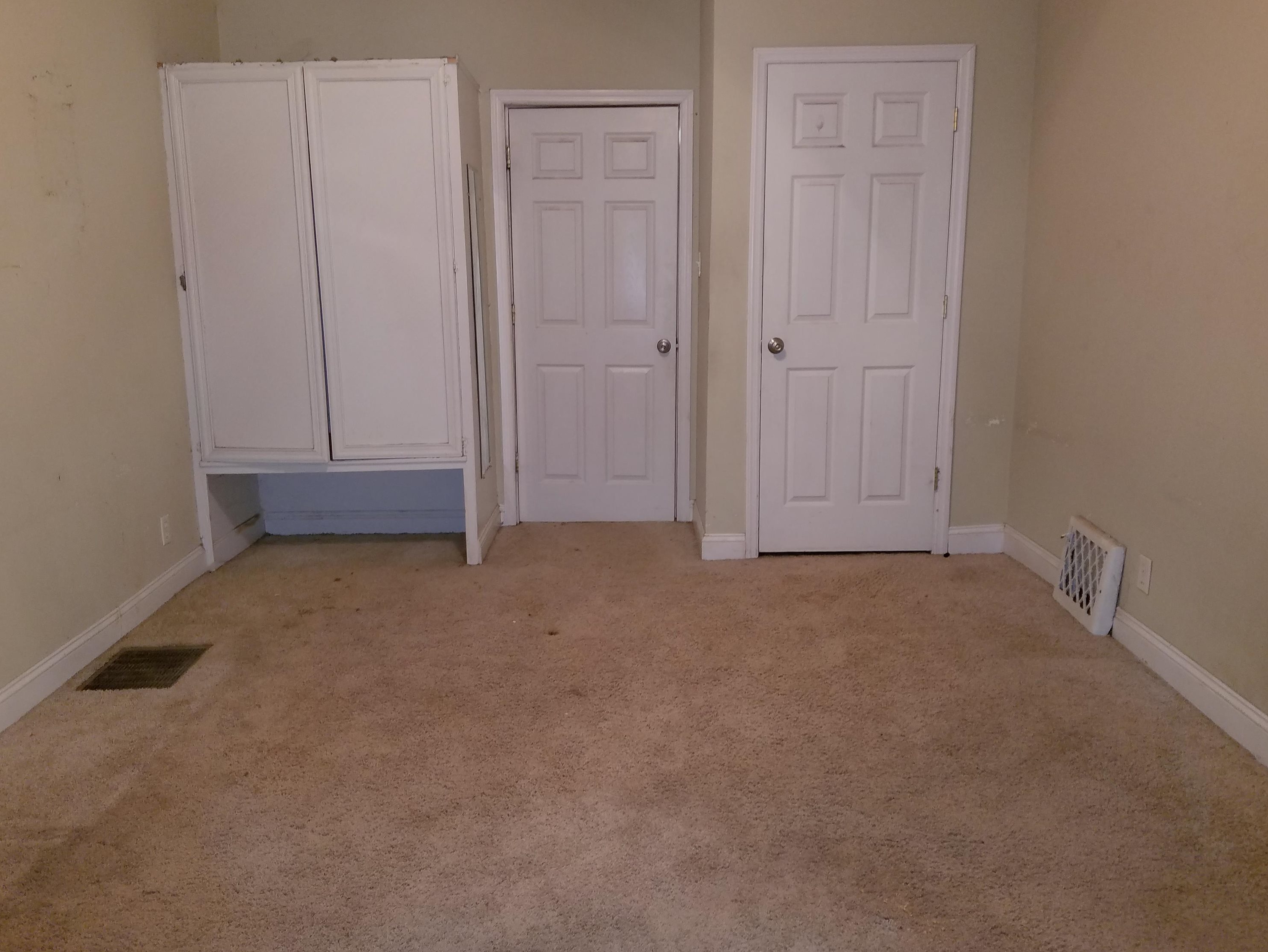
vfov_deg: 51.4
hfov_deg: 65.3
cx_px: 637
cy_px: 472
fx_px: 989
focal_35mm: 27
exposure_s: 1/14
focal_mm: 4.2
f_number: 1.7
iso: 125
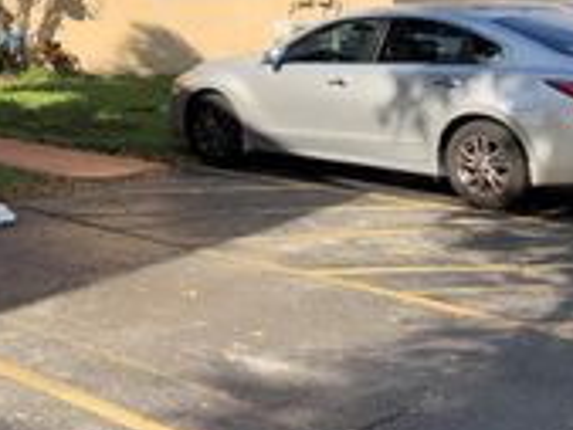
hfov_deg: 21.4
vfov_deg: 16.9
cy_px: -103
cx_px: -166
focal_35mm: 83
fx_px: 1375
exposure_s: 1/1656
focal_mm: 3.99
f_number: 1.8
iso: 20
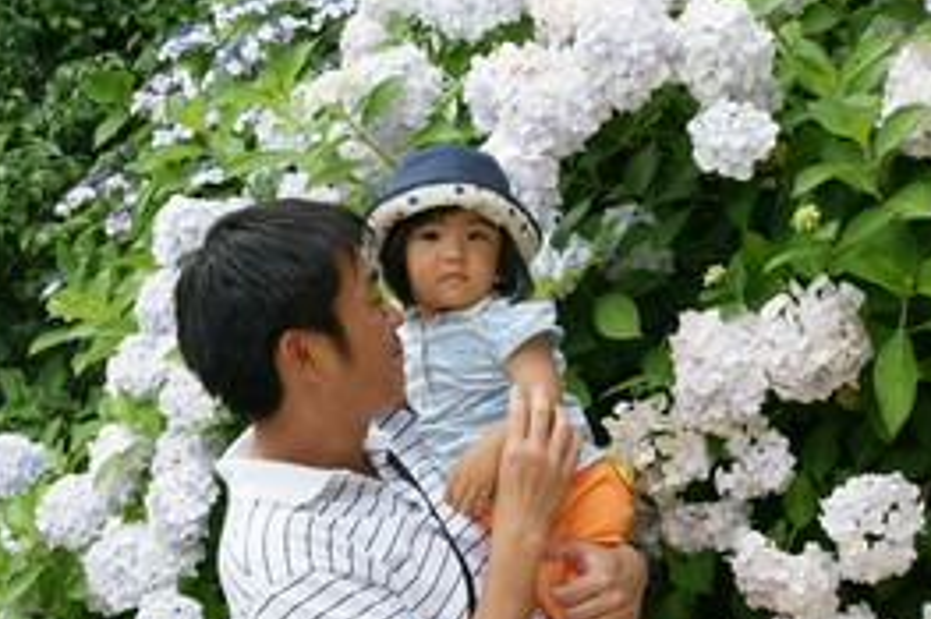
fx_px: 1732
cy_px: 310
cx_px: 471
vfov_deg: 20.3
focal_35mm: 67
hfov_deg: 30.1
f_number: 6.3
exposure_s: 1/250
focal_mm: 28
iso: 200
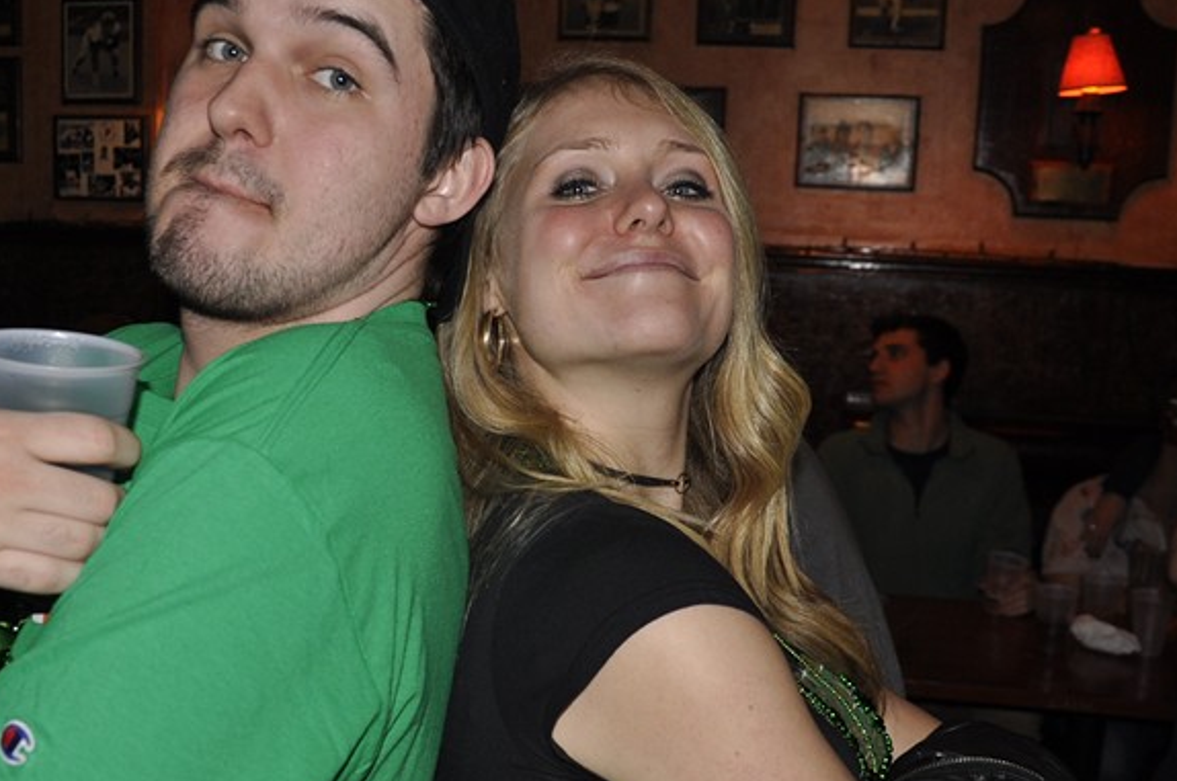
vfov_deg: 28.4
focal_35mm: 47
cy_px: 500
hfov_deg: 41.8
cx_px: 478
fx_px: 1534
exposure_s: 1/60
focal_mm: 18
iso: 400
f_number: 3.5
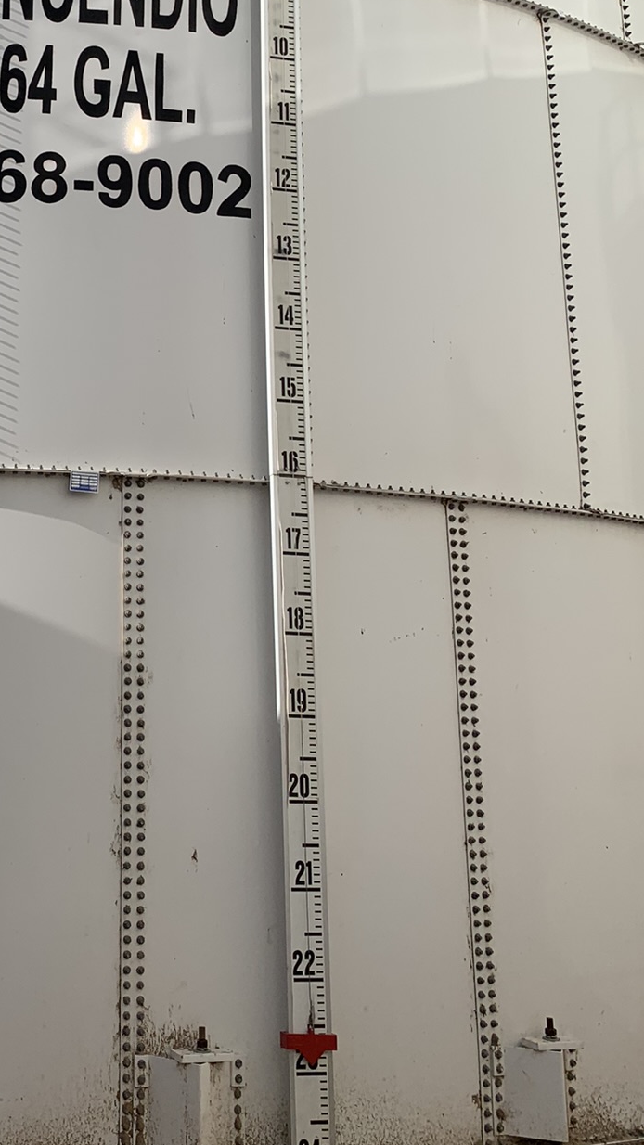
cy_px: 320
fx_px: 1427
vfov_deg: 42.7
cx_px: 13
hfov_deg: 24.4
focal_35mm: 47
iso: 25
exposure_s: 1/3937
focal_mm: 4.25
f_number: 1.8
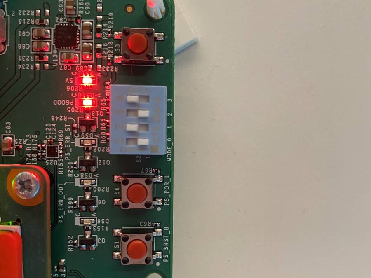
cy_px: 139
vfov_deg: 53.1
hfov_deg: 67.3
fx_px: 279
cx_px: 186
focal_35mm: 26
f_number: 1.8
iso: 320
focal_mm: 4.25
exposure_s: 1/60
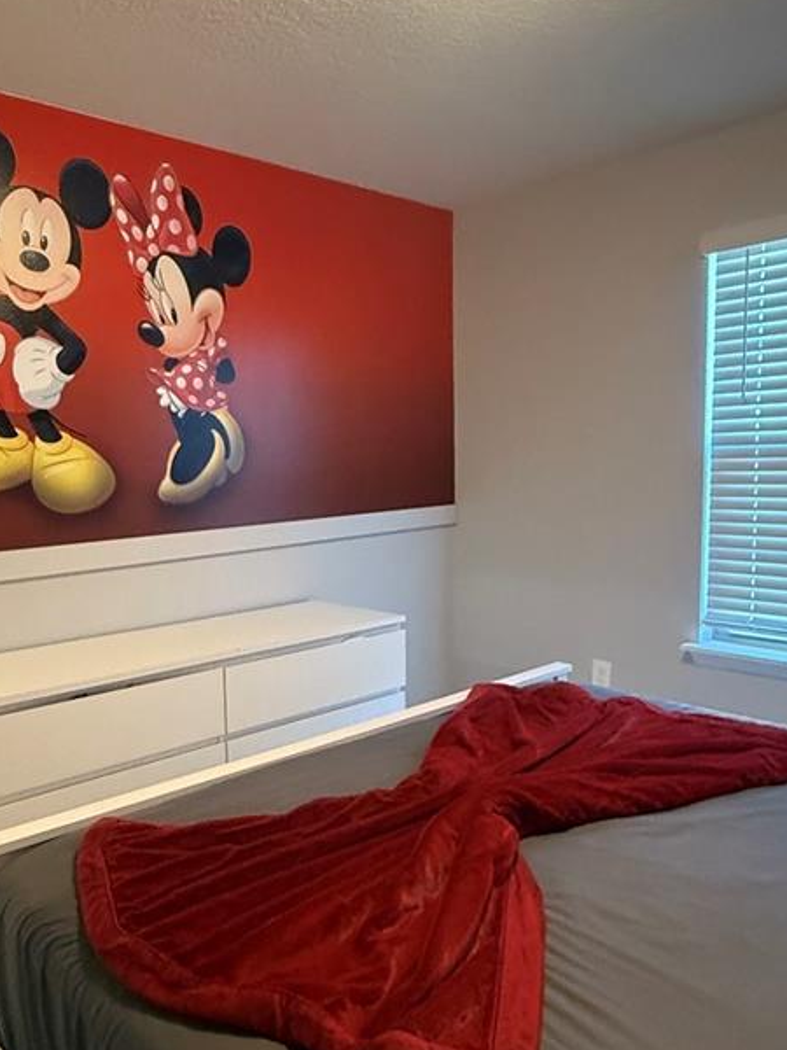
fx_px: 849
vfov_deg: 63.4
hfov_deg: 48.7
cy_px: 550
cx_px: 247
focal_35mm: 28
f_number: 2.2
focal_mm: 2.22
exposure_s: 1/60
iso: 800
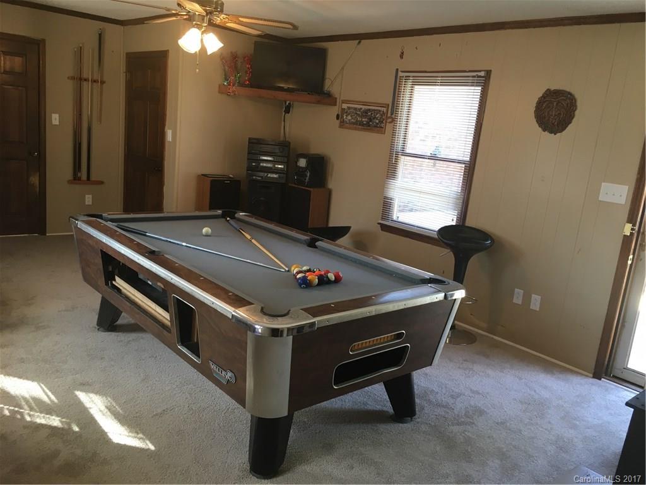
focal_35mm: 29
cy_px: 242
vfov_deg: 48.2
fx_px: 541
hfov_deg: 61.7
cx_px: 323
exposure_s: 1/30
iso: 64
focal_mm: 4.15
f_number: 2.2
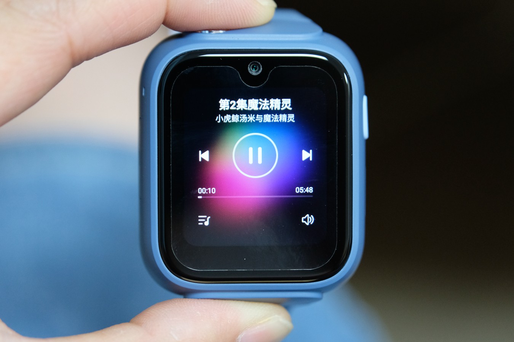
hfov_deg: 17.1
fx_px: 1713
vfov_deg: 11.4
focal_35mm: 120
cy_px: 171
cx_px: 257
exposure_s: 1/30
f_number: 4
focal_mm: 80
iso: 2500
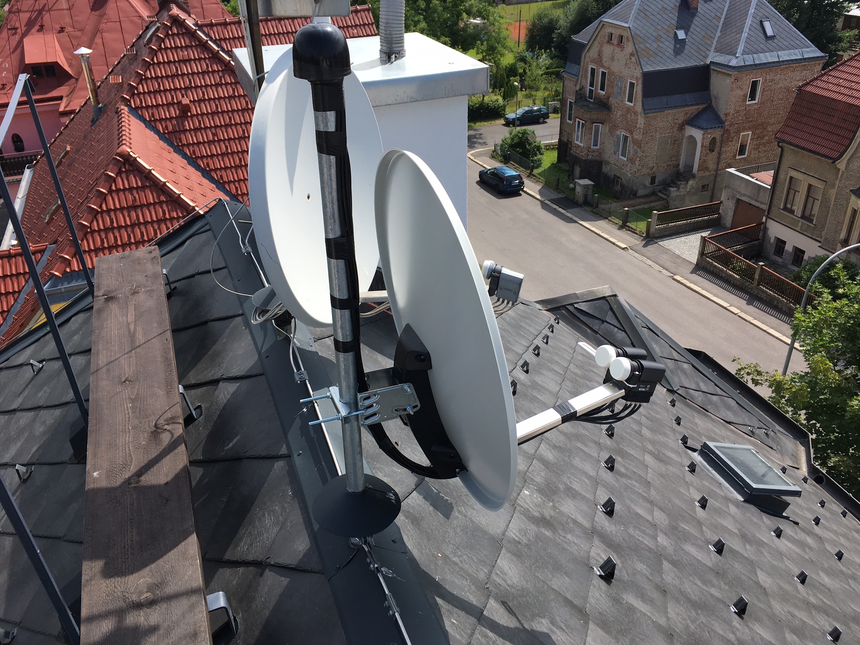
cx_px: 430
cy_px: 322
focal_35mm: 29
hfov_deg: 61.7
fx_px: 720
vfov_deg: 48.2
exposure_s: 1/1241
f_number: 2.2
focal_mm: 4.15
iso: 25
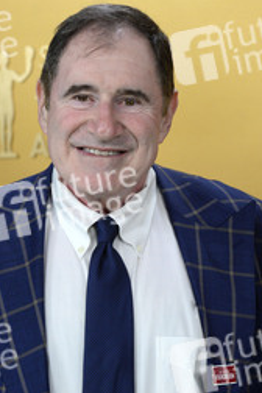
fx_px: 2249
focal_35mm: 206
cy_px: 282
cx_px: 108
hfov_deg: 6.7
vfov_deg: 10.0
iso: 2500
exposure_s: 1/250
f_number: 6.3
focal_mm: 130
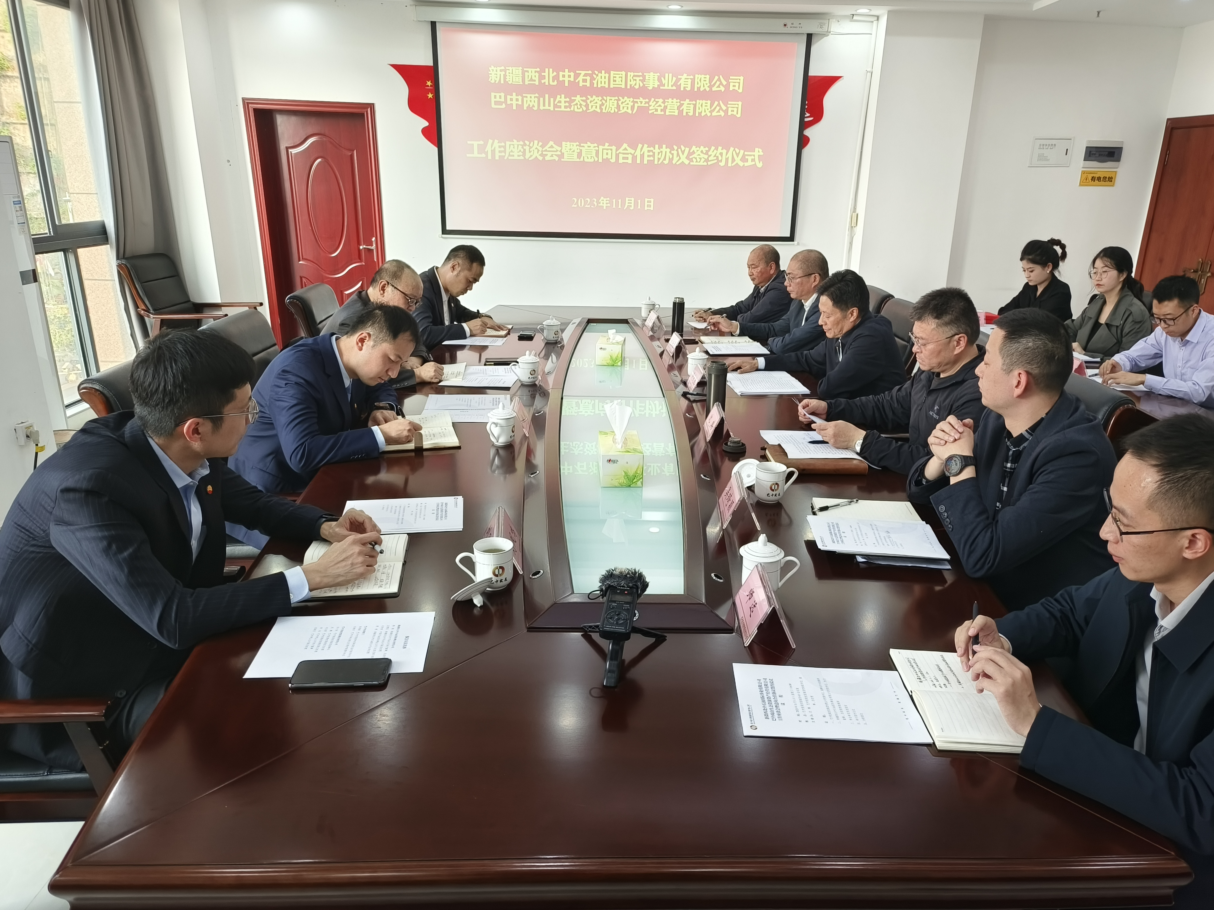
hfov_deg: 73.9
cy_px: 455
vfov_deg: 58.9
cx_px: 607
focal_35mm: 23
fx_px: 807
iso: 137
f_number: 1.75
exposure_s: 1/100
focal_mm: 5.5
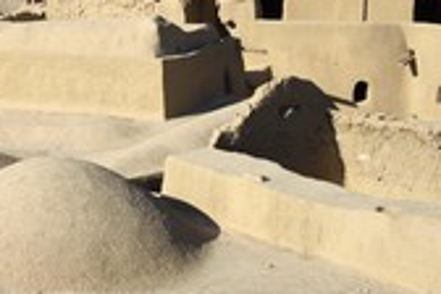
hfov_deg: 30.7
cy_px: 55
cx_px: -13
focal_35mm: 60
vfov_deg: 22.3
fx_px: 735
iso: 200
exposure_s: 1/250
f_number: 14
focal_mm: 24
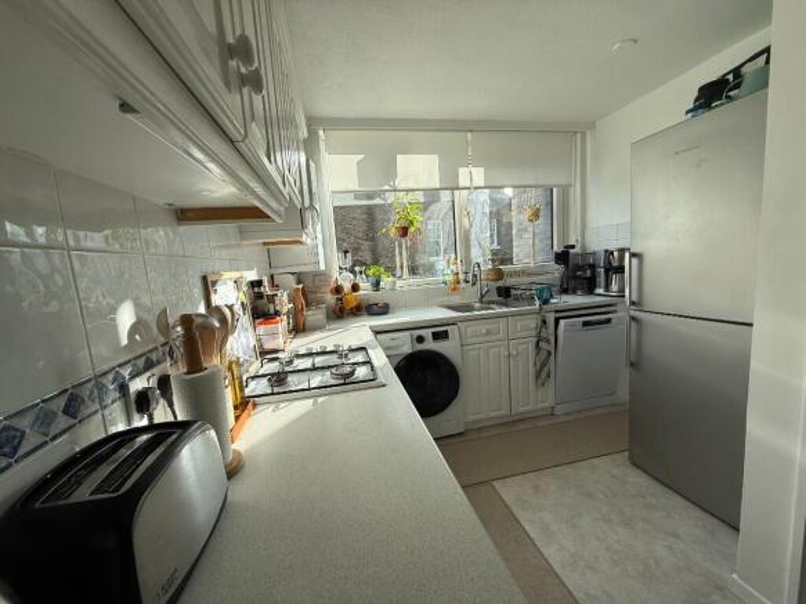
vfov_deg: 85.7
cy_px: 302
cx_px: 403
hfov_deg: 102.1
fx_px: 326
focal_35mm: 14
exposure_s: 1/569
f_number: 2.2
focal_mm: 2.22
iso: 50
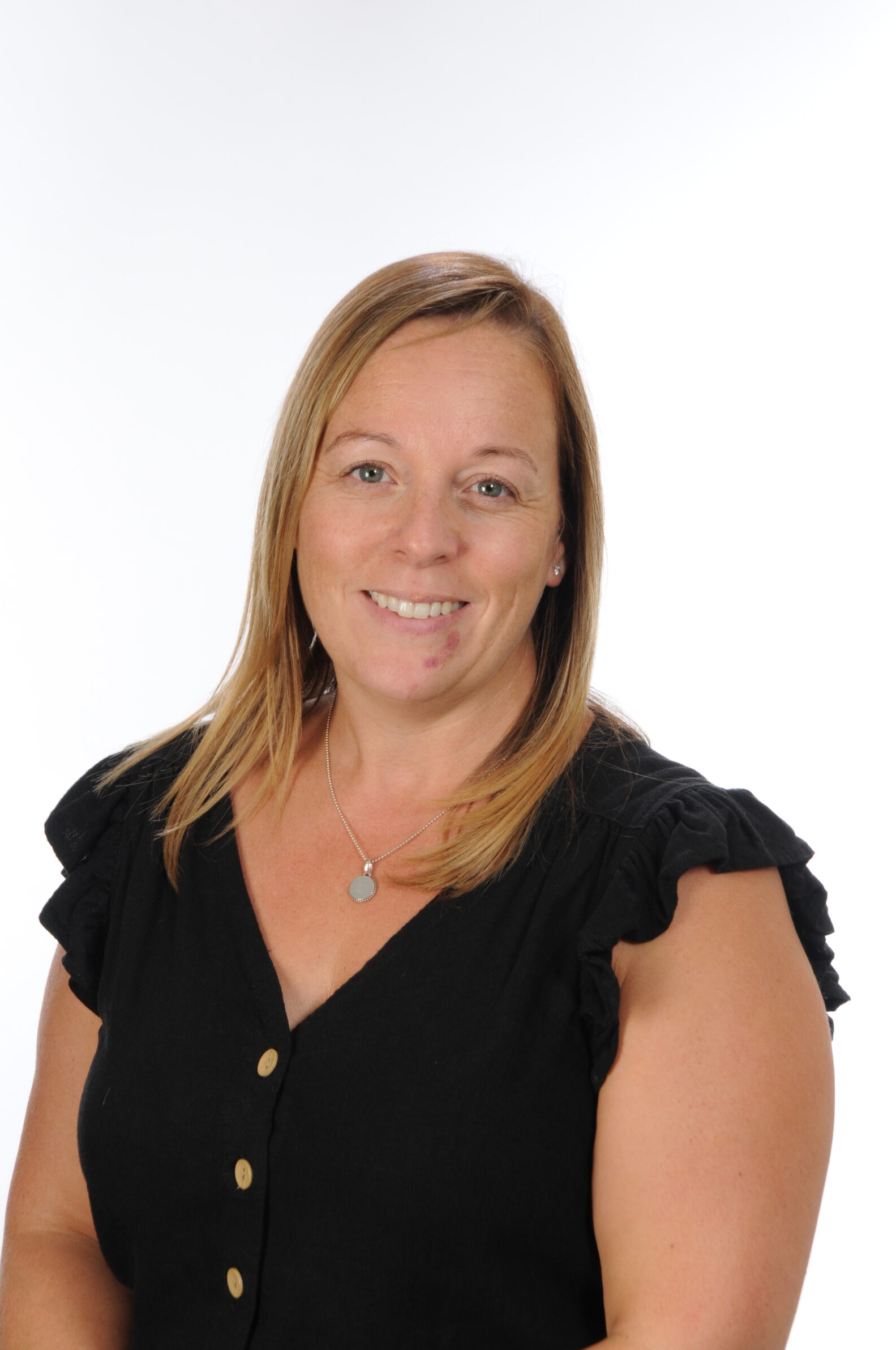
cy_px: 722
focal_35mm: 145
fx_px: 5426
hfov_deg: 9.4
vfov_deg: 14.2
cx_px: 417
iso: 200
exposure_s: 1/160
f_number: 11
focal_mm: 90
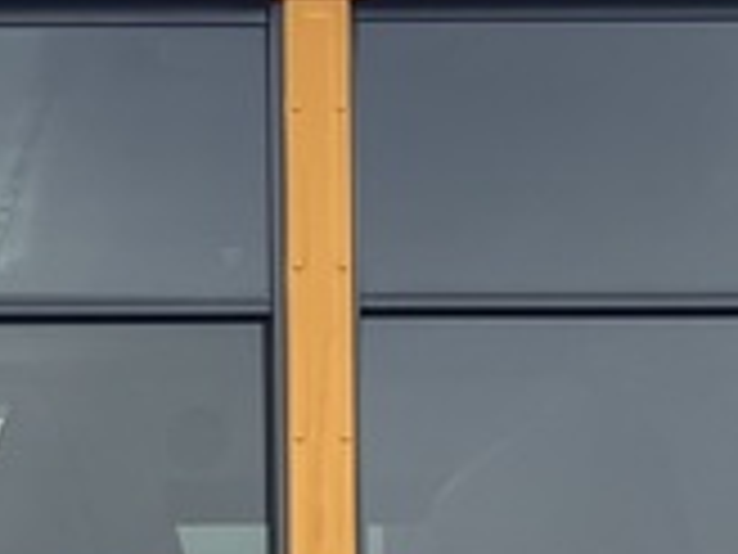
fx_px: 3454
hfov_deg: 11.2
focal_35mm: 162
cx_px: -662
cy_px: 1189
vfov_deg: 8.6
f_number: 1.5
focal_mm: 5.7
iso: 40
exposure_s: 1/167
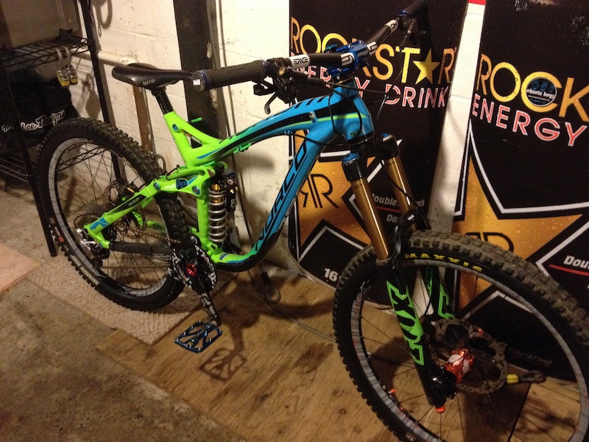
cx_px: 294
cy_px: 221
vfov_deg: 40.7
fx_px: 596
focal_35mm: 35
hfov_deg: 52.6
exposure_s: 1/15
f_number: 2.4
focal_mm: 4.28
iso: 500
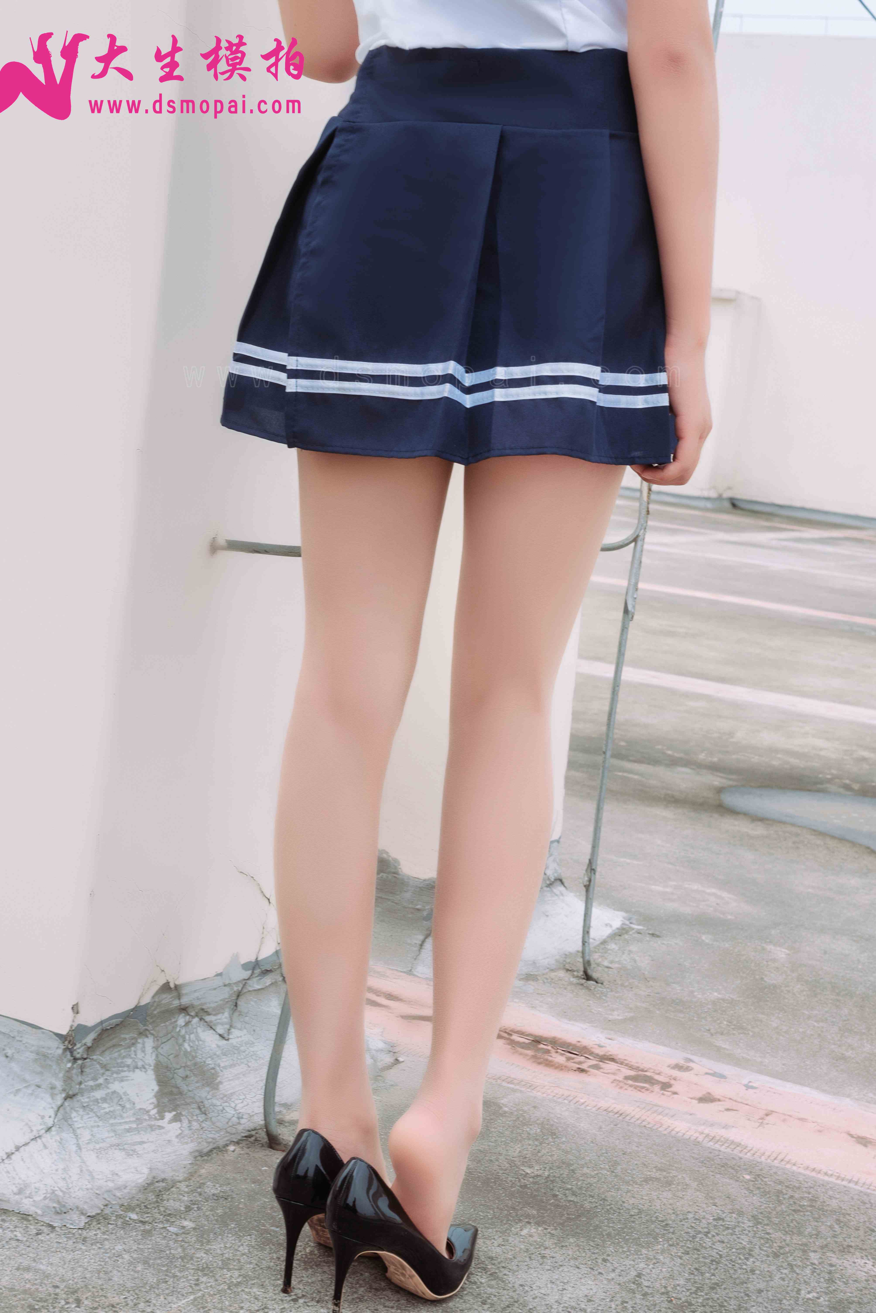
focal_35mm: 55
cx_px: 438
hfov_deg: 24.6
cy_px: 656
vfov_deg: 36.2
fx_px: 2005
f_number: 13
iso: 200
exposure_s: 1/100
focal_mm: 55
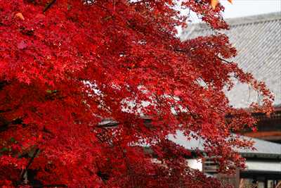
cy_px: 94
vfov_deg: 11.7
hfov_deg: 17.5
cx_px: 140
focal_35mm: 117
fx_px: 914
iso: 100
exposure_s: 1/125
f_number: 6.3
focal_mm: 117
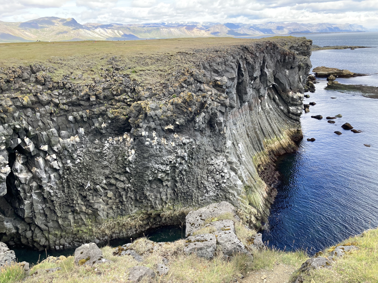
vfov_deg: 49.7
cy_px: 142
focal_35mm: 28
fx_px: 306
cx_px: 189
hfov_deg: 63.4
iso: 20
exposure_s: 1/369
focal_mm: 3.99
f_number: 1.8
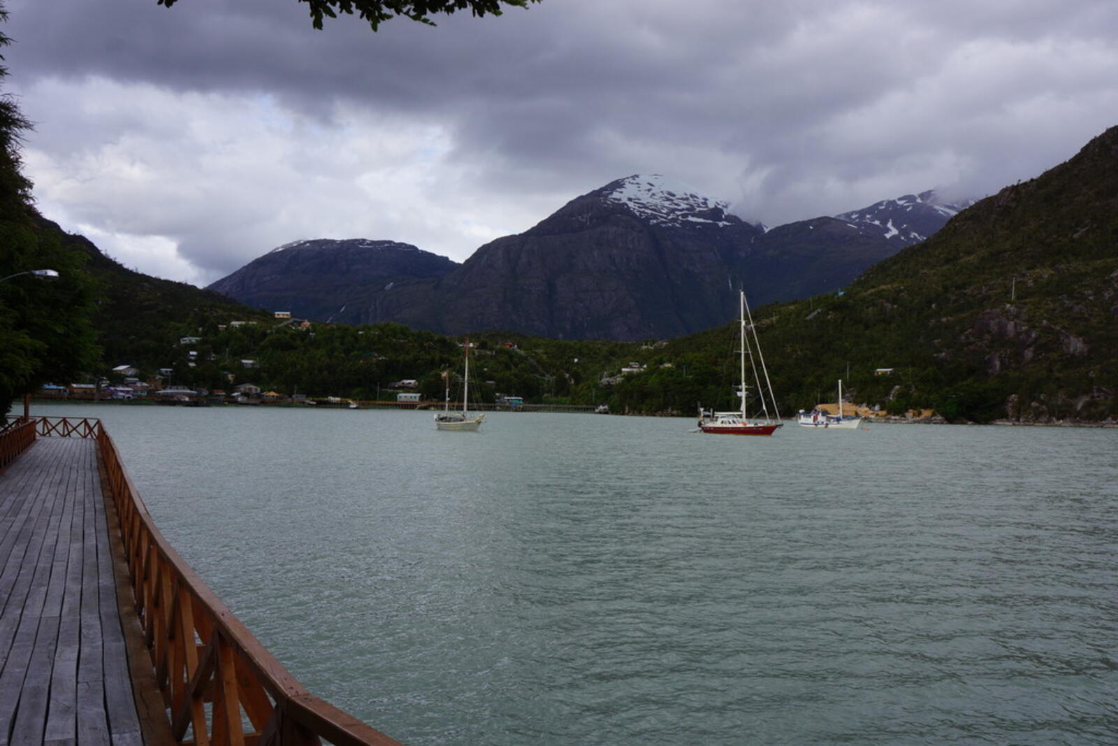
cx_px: 559
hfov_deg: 57.2
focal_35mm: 33
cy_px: 373
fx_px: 1025
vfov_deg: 40.0
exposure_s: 1/100
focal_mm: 22
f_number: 9
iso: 100
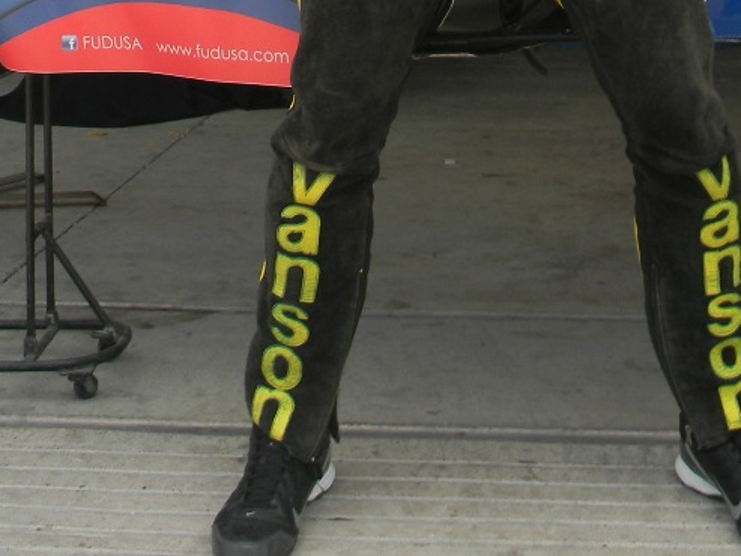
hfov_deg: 24.1
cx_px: 448
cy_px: -225
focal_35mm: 81
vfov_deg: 16.9
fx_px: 1734
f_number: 3.5
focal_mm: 5
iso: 80
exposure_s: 1/332
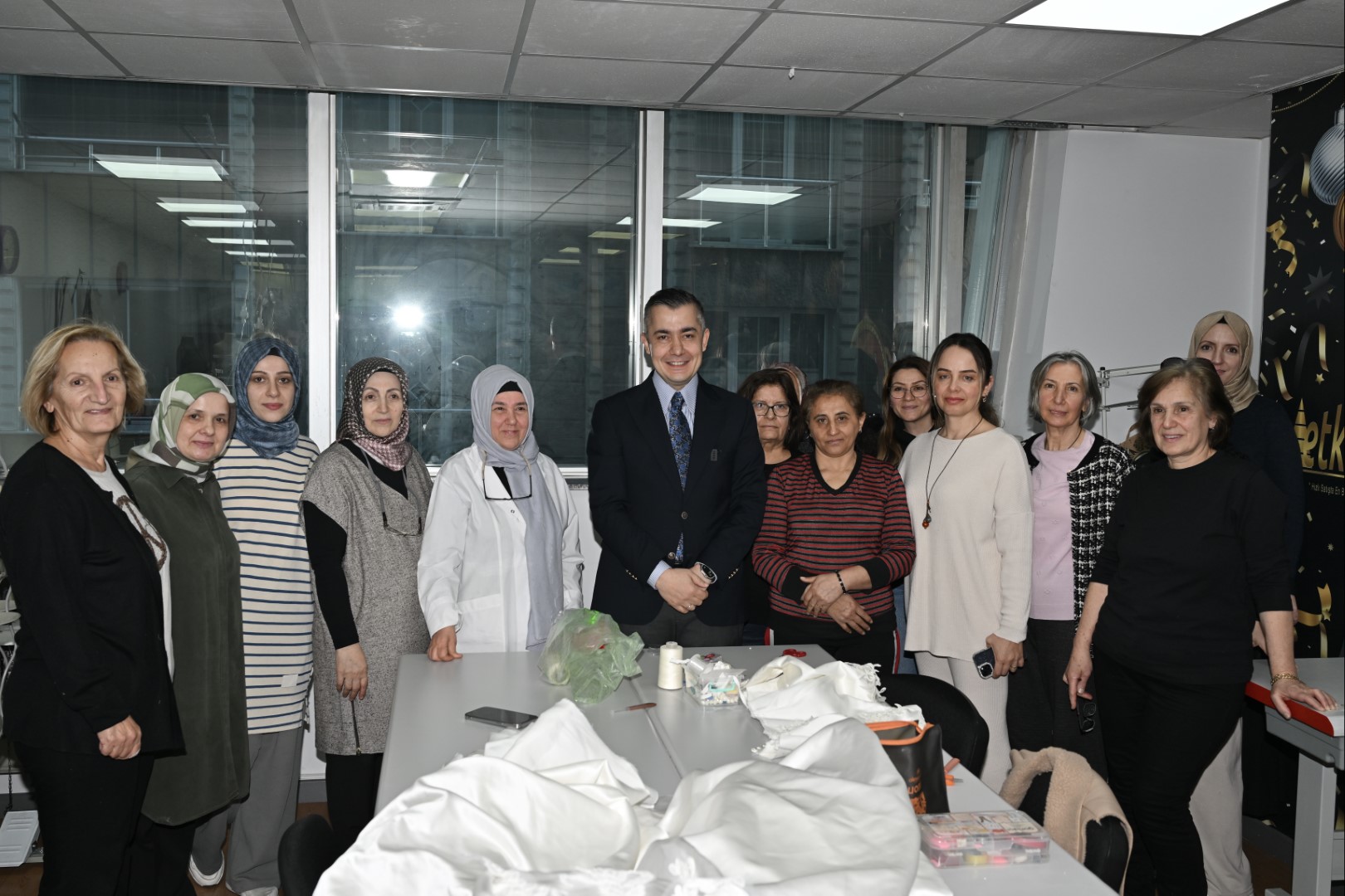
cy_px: 448
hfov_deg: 64.6
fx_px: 1065
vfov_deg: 45.7
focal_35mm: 28
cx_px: 672
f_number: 5
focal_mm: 28.5
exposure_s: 1/200
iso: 200
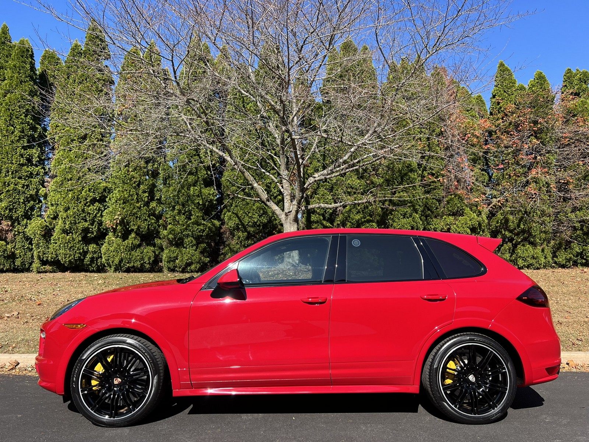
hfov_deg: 67.3
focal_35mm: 26
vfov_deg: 53.1
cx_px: 294
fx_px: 442
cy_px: 221
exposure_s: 1/1449
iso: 50
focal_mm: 5.7
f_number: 1.5
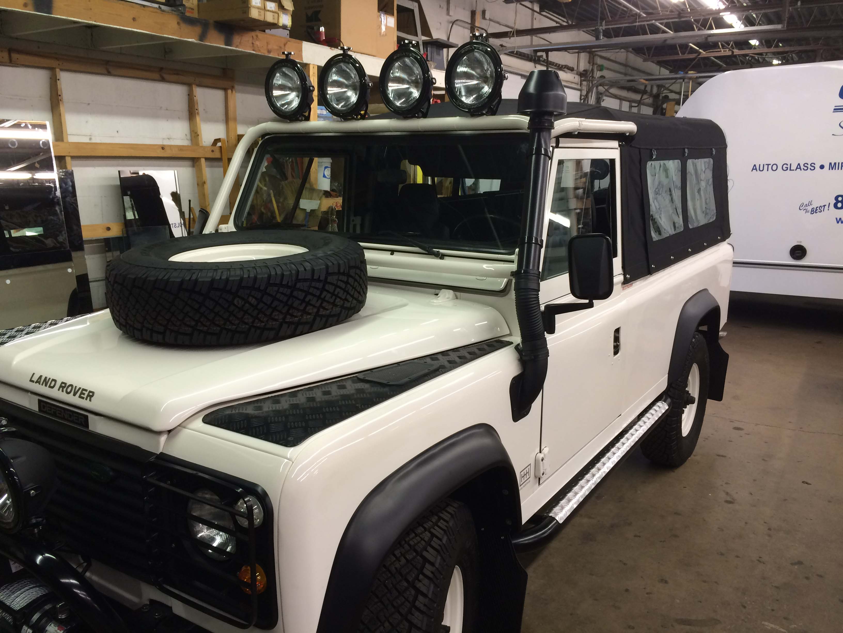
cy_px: 316
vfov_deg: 48.2
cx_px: 422
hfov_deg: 61.7
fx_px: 706
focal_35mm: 29
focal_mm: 4.15
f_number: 2.2
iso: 80
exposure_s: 1/30
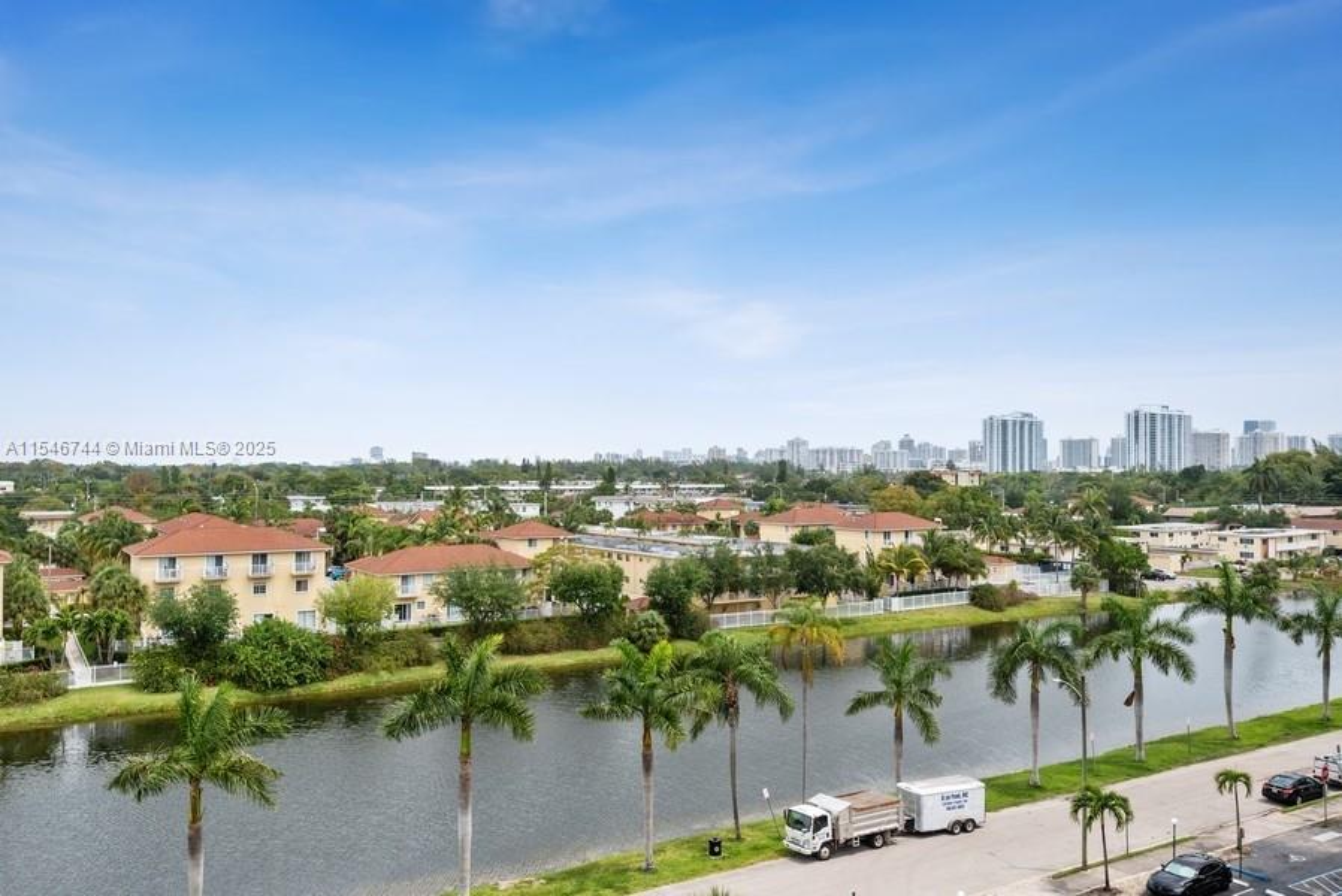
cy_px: 448
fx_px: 1082
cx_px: 671
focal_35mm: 29
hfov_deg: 63.6
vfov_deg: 45.0
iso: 250
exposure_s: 1/1000
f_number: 8
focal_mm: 29
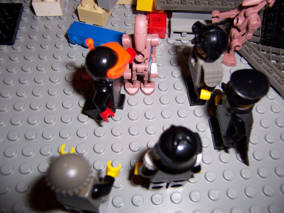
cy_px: 106
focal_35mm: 33
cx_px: 142
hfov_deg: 55.4
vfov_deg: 42.9
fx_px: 271
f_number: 2.8
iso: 80
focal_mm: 5.5
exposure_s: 1/60
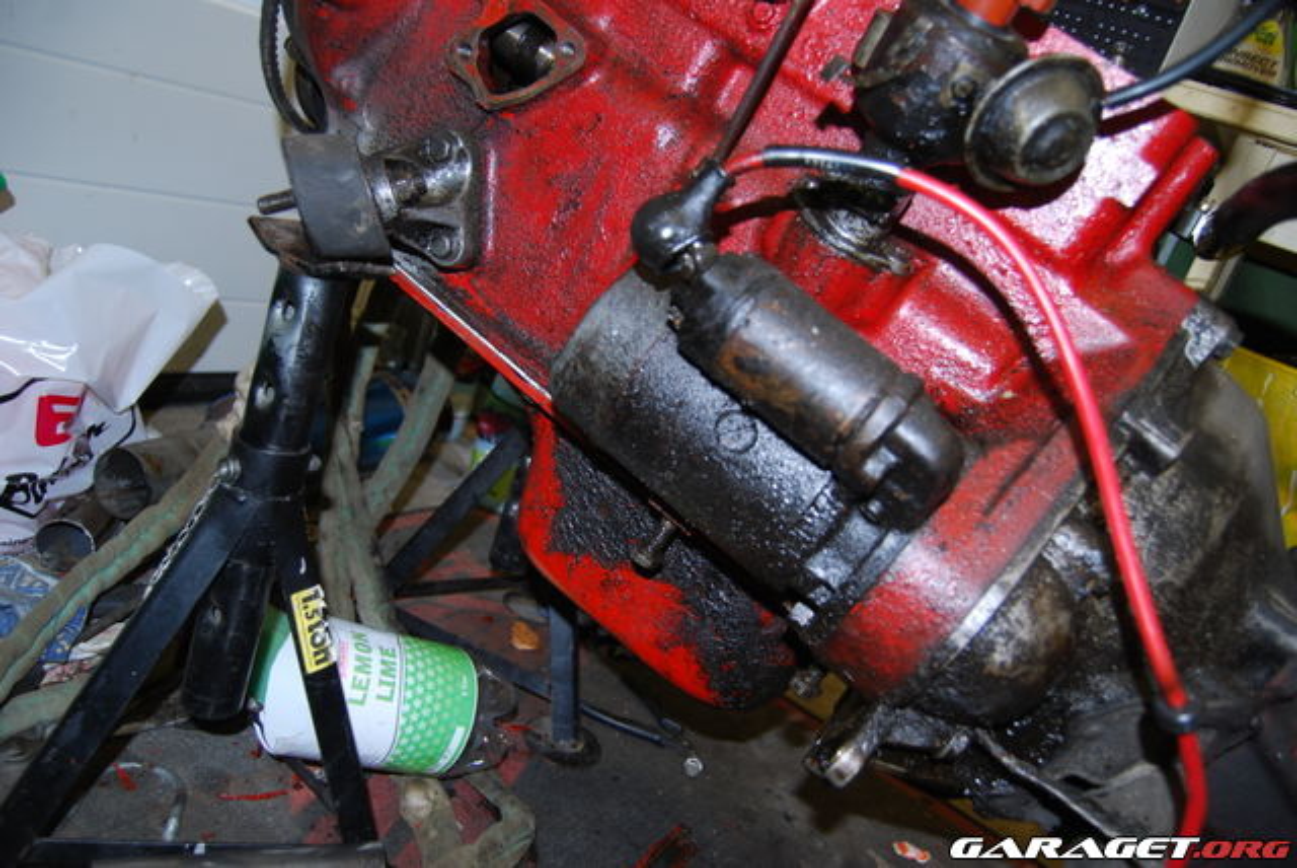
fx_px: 974
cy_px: 434
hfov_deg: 67.3
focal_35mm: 27
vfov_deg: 48.0
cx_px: 648
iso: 200
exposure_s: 1/60
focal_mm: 18
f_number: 3.5
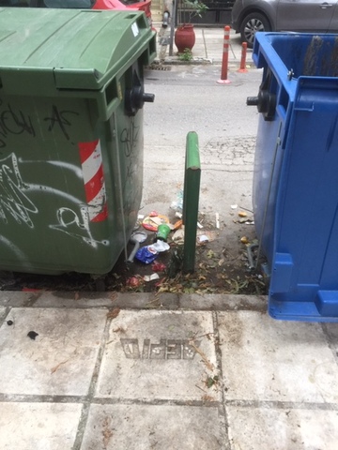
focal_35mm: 29
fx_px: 378
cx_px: 169
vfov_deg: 61.7
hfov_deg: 48.2
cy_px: 225
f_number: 2.2
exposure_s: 1/33
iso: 50
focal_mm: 4.15
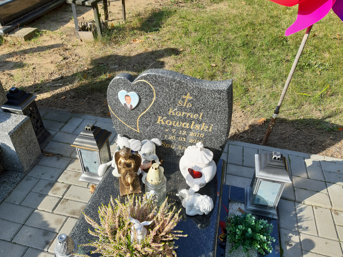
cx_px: 172
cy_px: 128
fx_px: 268
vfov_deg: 51.4
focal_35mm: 27
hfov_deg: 65.3
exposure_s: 1/627
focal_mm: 3.93
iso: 40
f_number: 1.7
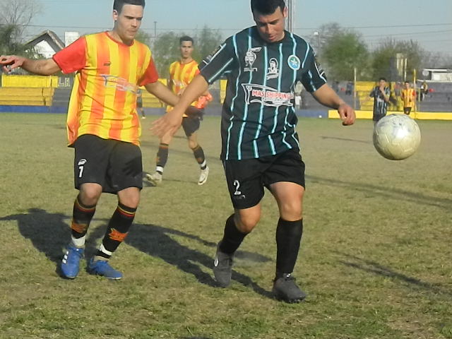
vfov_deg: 17.6
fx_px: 1097
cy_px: 170
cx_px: 226
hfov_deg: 23.3
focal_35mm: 84
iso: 400
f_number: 11.9
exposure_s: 1/400
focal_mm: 15.1
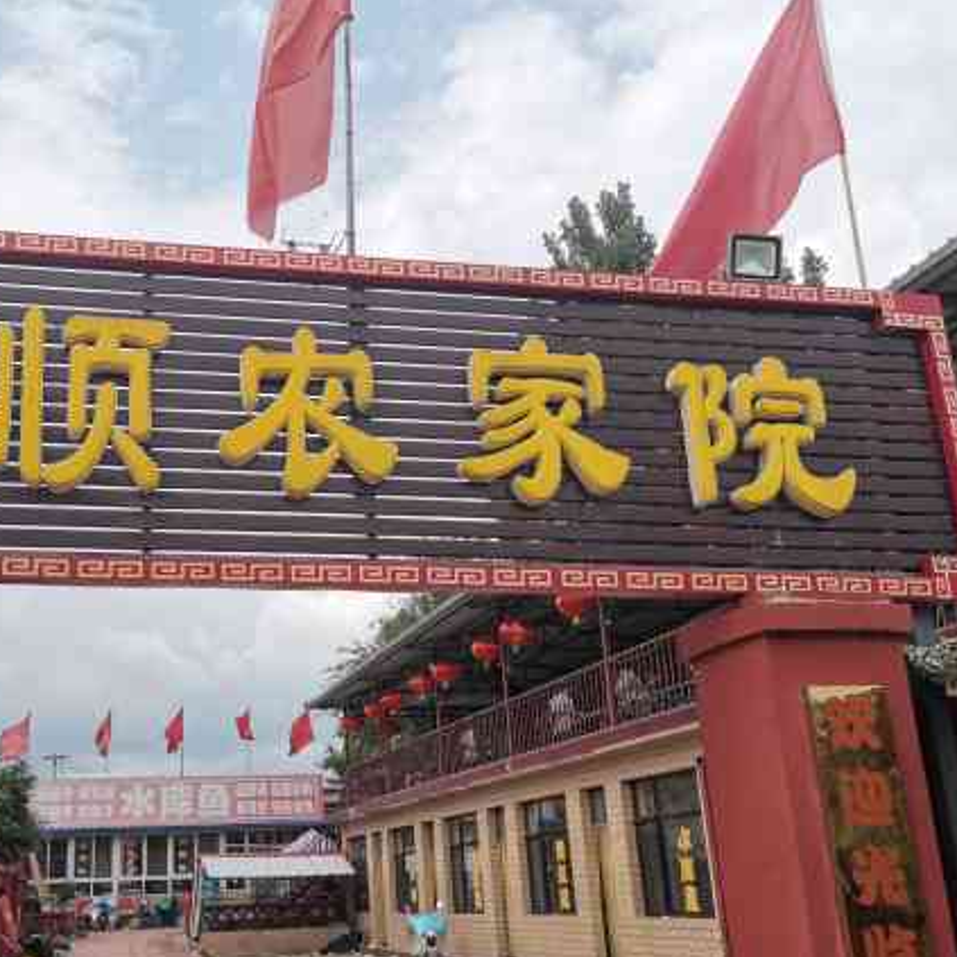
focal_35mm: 38
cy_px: 551
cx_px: 287
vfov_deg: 43.7
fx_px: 1189
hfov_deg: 43.0
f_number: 1.8
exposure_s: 1/1667
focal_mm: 4.75
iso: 50
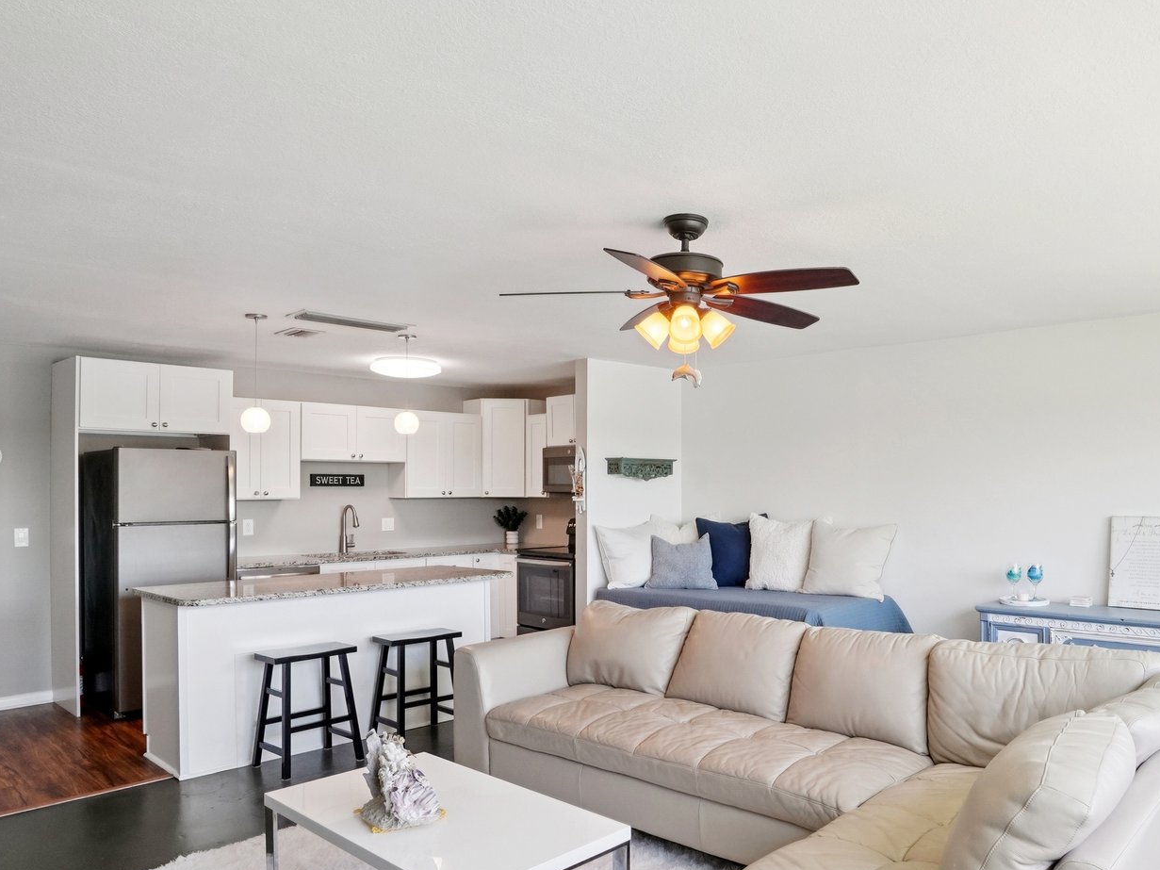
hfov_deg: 70.7
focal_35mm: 24
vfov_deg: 56.6
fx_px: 804
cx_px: 705
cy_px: 498
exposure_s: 1/30
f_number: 8
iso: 320
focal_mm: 10
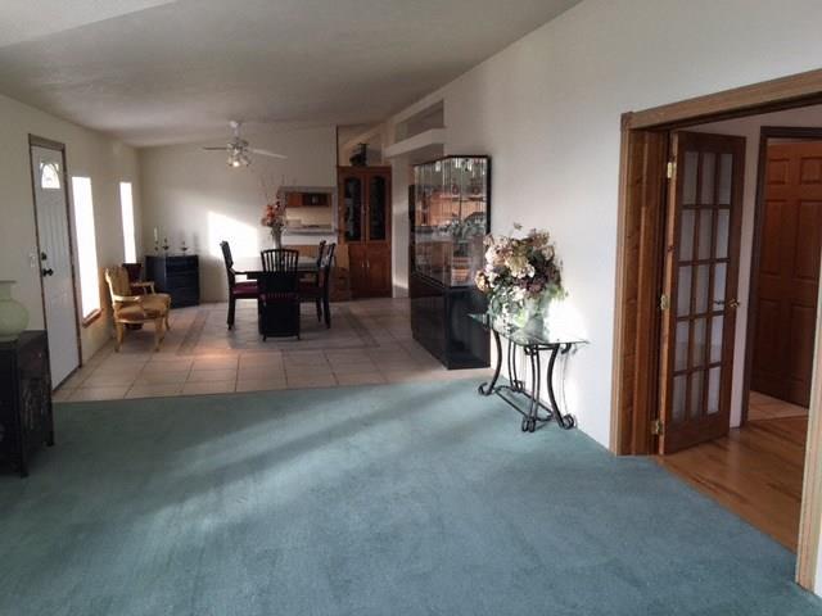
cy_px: 308
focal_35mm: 29
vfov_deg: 48.2
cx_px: 411
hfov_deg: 61.7
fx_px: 689
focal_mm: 4.15
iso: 25
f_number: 2.2
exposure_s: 1/40
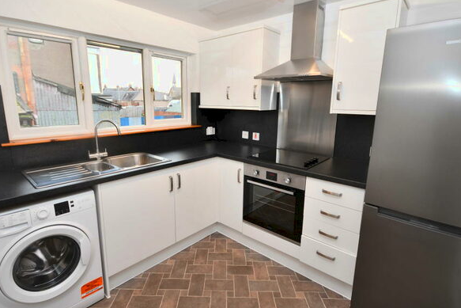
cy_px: 145
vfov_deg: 67.4
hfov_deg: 90.0
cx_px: 229
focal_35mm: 18
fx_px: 231
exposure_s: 1/60
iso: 280
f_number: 4
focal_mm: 10
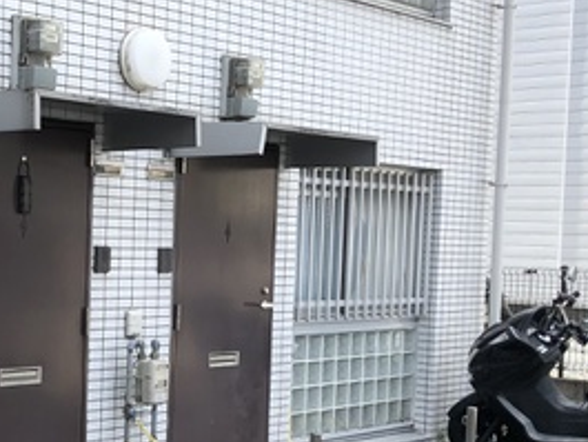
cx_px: 82
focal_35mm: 74
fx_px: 1258
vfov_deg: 19.8
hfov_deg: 25.6
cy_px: 314
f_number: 1.8
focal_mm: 3.99
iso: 20
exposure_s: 1/631
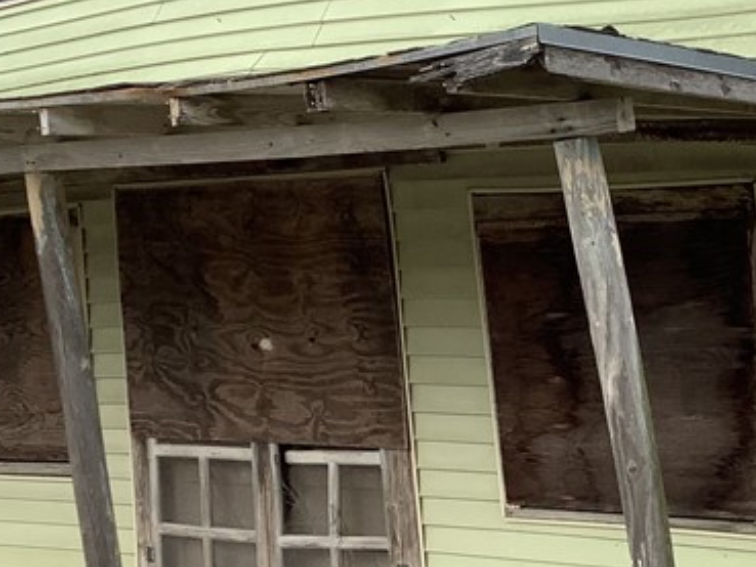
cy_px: 317
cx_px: 664
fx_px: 1879
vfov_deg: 17.2
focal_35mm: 86
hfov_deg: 22.3
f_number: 2.4
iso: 25
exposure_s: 1/500
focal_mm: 3.3
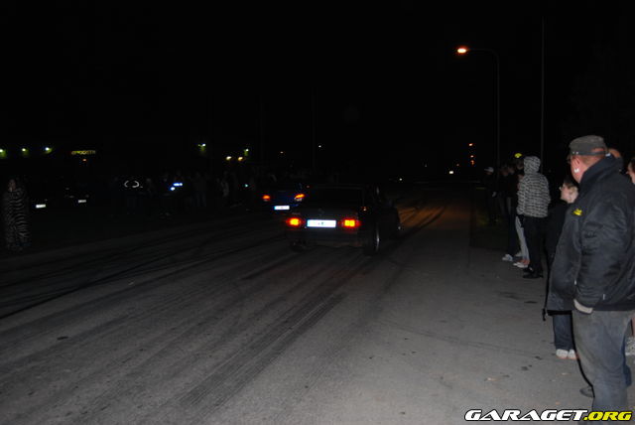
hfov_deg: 61.9
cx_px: 318
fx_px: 530
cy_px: 212
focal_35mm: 30
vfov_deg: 43.7
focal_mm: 20
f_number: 3.8
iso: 280
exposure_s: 1/60
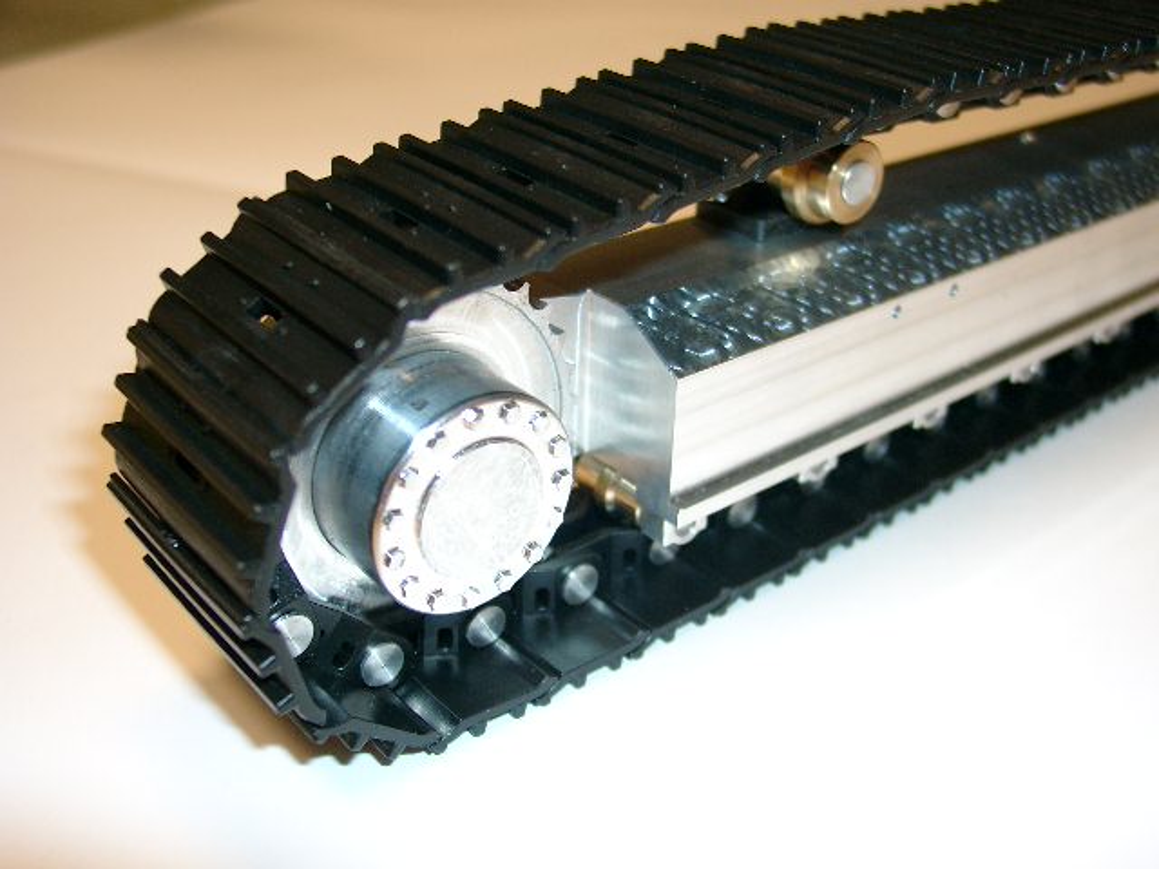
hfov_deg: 49.0
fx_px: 1272
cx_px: 580
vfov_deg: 37.7
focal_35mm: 38
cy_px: 434
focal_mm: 8.02
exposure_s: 1/60
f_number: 2
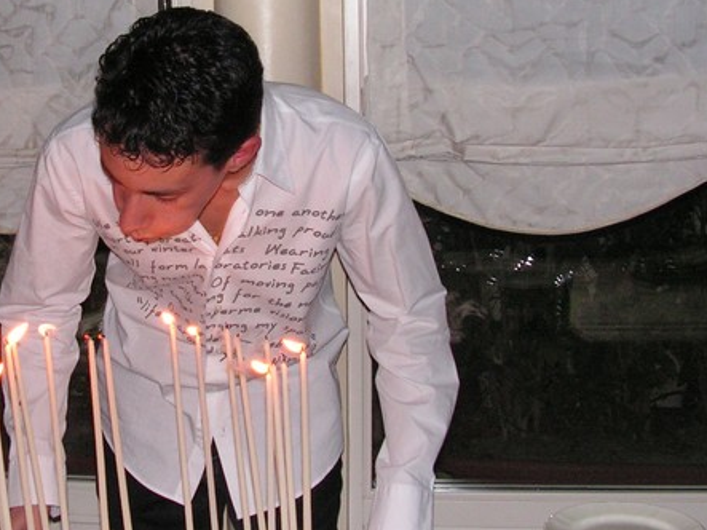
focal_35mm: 65
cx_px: 199
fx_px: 1327
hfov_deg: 29.5
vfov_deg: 22.5
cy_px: 193
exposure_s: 1/40
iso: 200
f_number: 3.2
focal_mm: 6
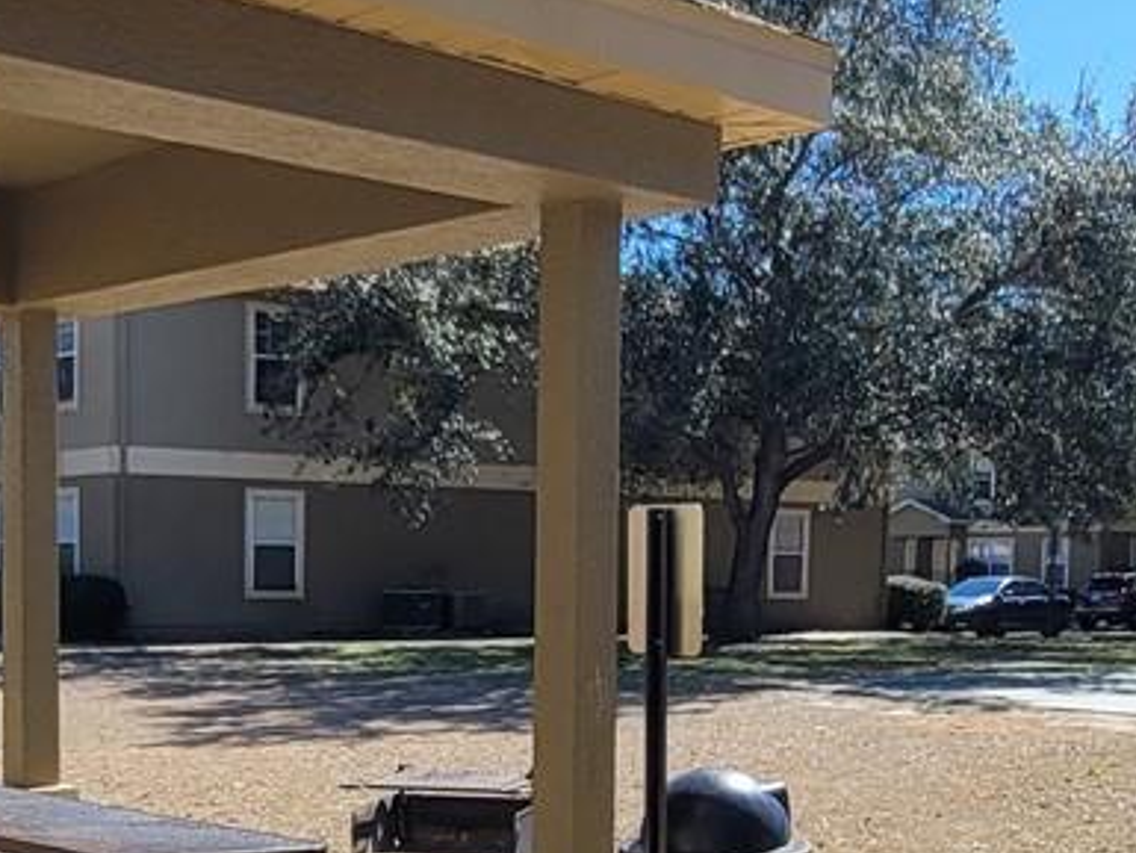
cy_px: 723
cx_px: 431
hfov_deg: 35.4
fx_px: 1773
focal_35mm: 54
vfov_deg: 26.4
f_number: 2.2
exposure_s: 1/1238
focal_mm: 2.2
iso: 50
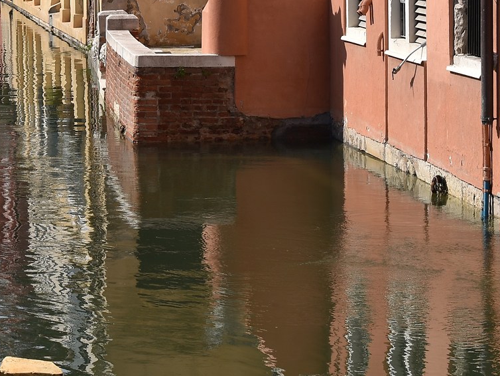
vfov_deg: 9.6
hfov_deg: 12.4
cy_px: 5
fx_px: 2211
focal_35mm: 153
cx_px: -180
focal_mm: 50
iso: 100
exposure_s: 1/200
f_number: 10
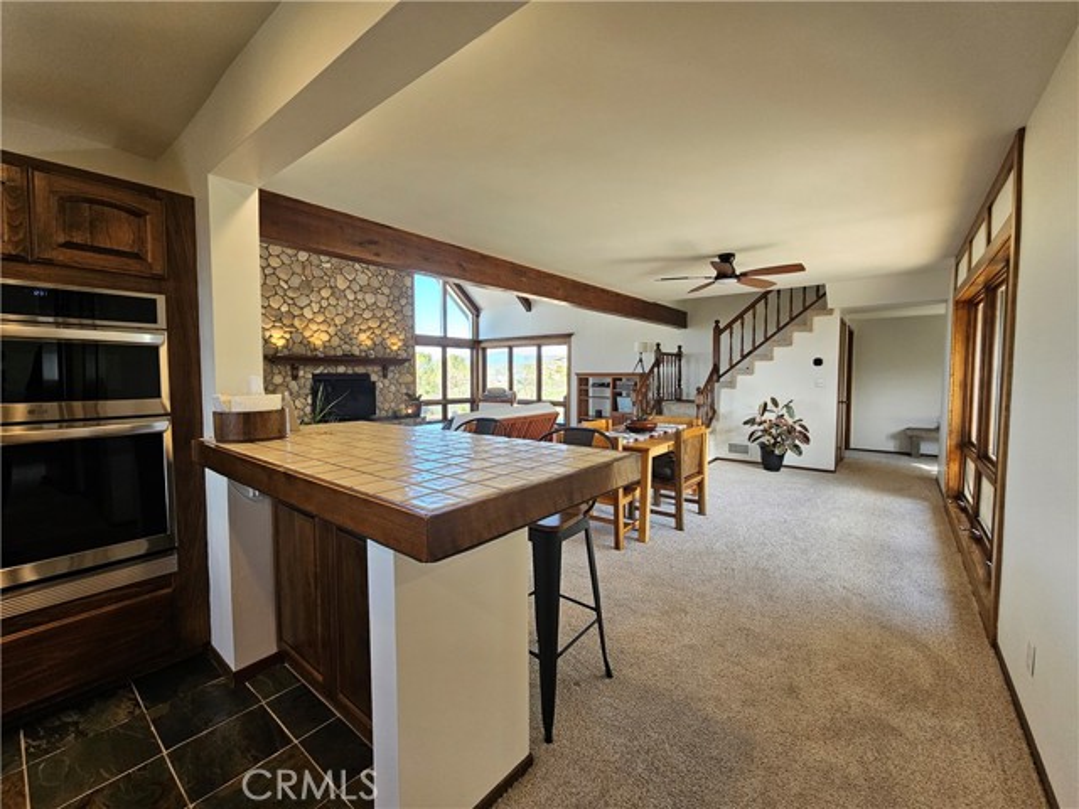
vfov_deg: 89.9
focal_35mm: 13
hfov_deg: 106.2
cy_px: 404
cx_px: 540
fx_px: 405
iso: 100
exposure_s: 1/100
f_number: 2.2
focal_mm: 2.2
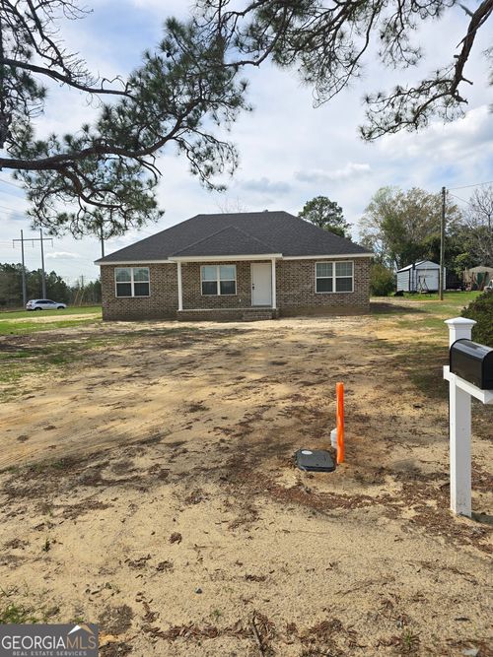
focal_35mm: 23
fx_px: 437
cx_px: 246
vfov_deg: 73.9
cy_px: 328
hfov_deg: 58.9
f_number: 1.7
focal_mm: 6.3
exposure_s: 1/756
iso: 12
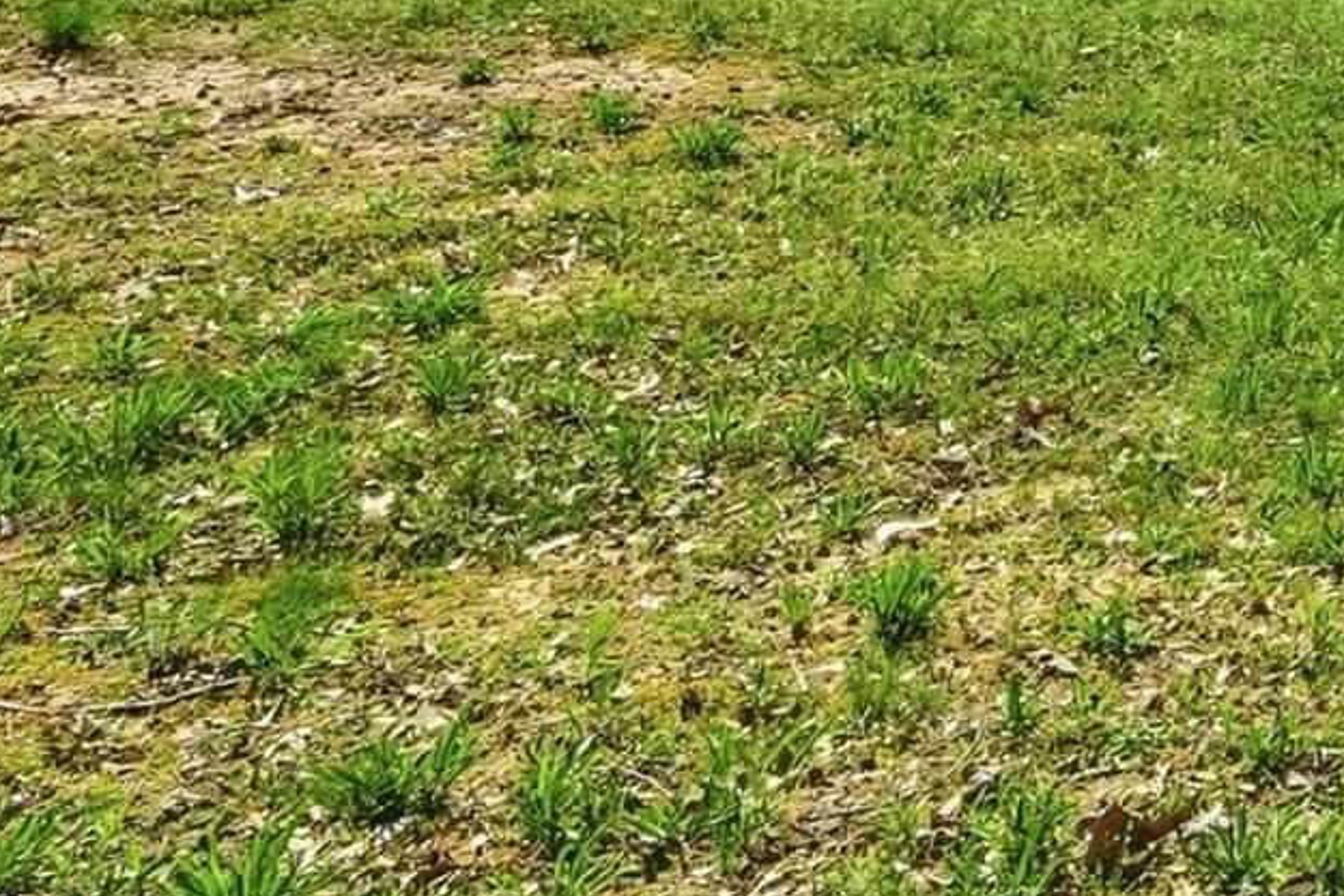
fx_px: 2688
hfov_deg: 20.6
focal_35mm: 72
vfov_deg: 17.1
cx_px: 2353
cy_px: -449
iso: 320
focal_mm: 10
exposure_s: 1/3200
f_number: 9
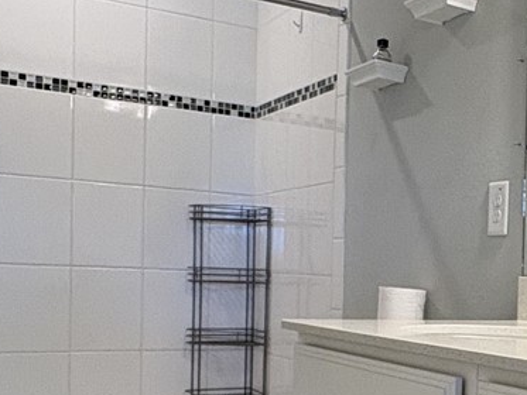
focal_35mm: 60
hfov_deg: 28.5
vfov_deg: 24.1
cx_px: 612
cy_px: 313
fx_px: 914
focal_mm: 2.22
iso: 125
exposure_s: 1/120
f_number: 2.2
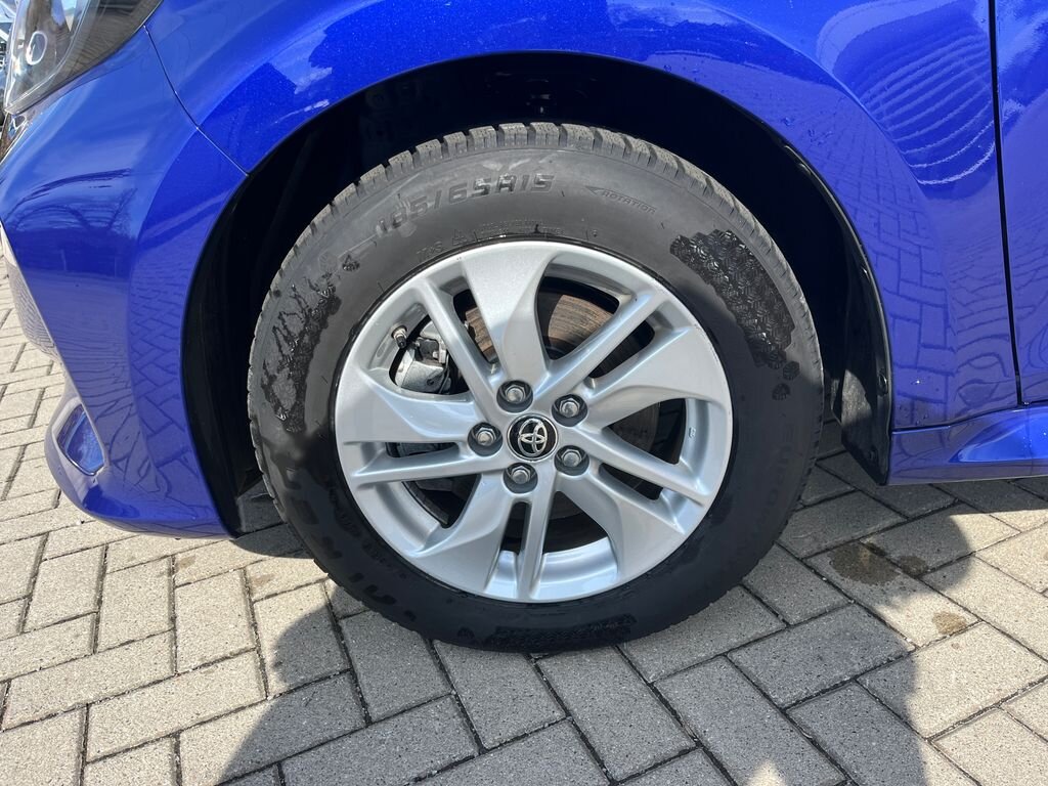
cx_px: 524
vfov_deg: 53.1
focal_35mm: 26
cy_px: 393
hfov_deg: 67.3
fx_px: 787
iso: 50
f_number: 1.6
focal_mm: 5.1
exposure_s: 1/1036
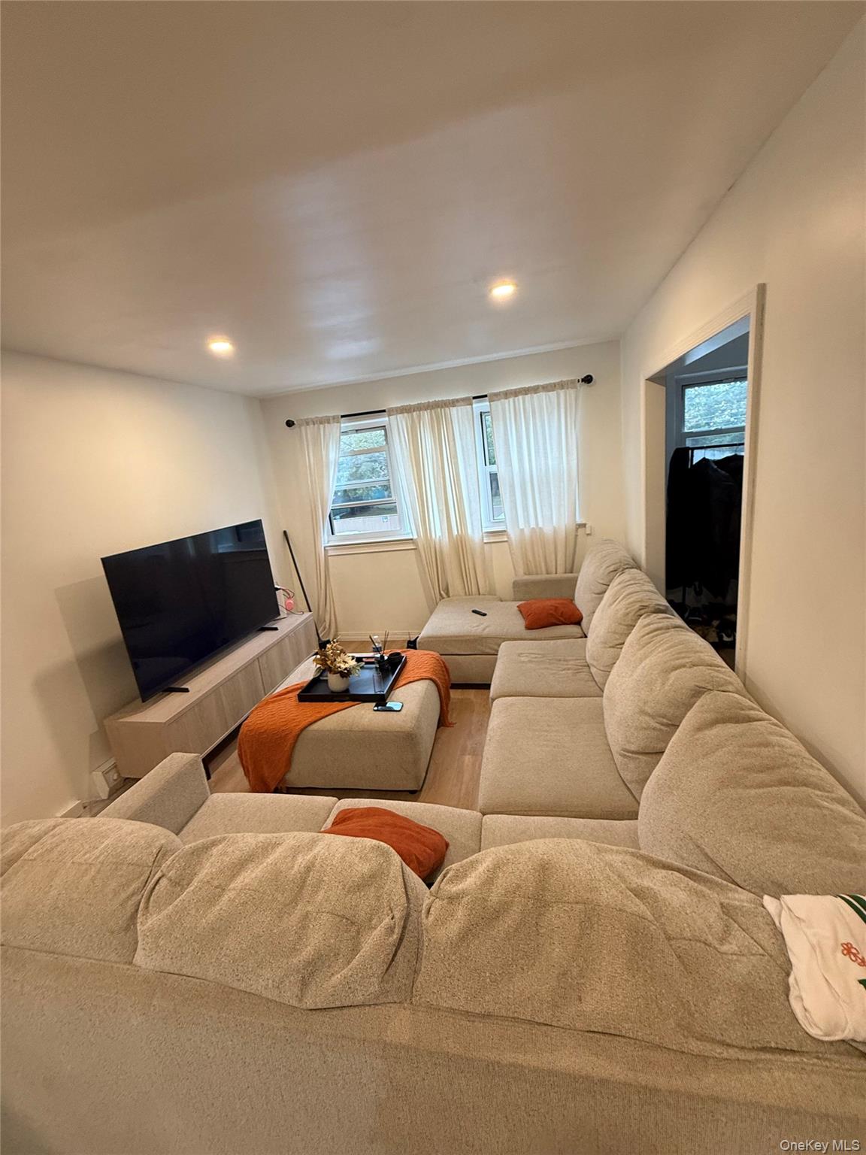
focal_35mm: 14
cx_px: 433
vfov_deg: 102.1
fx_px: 467
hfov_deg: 85.7
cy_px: 578
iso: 250
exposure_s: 1/60
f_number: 2.2
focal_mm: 2.22
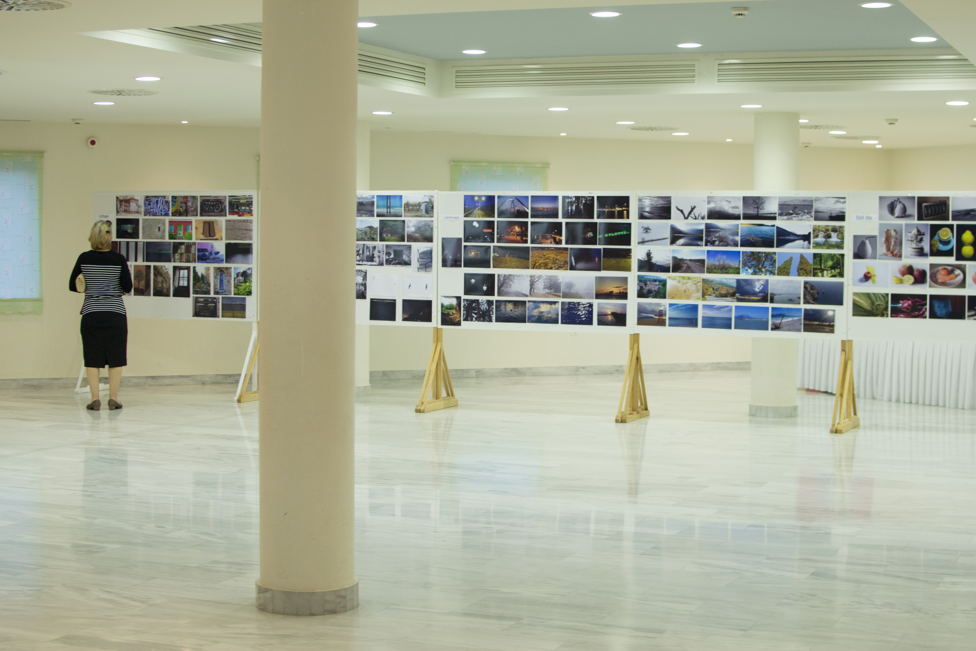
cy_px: 302
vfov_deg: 23.2
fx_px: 1587
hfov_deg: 34.1
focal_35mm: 59
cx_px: 542
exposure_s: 1/80
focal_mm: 35
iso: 800
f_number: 4
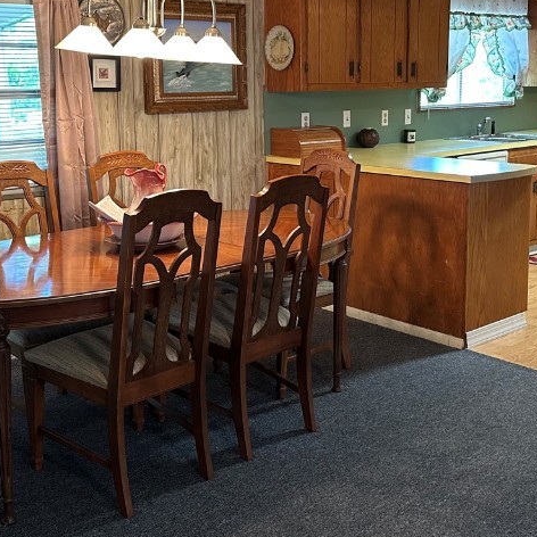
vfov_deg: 36.5
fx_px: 807
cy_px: 189
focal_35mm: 46
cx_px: 278
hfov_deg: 36.8
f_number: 1.78
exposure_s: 1/60
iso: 320
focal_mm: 6.86
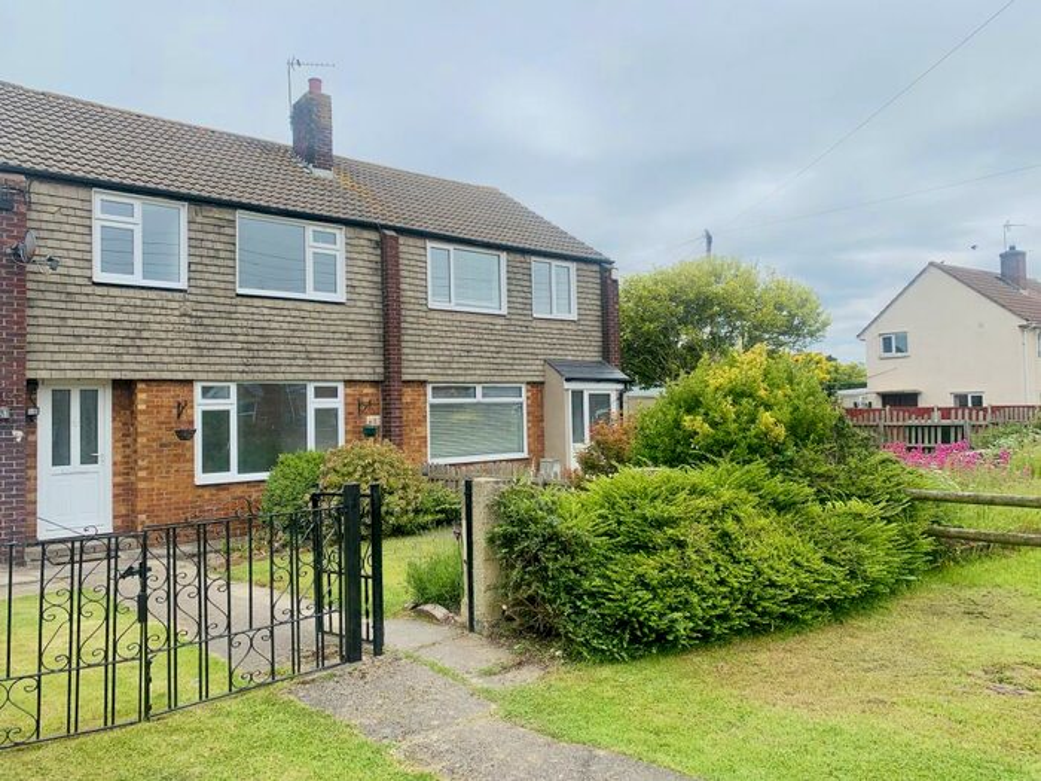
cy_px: 390
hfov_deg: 67.3
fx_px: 782
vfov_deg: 53.1
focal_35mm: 26
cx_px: 520
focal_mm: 4.25
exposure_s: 1/2545
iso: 25
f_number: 1.8
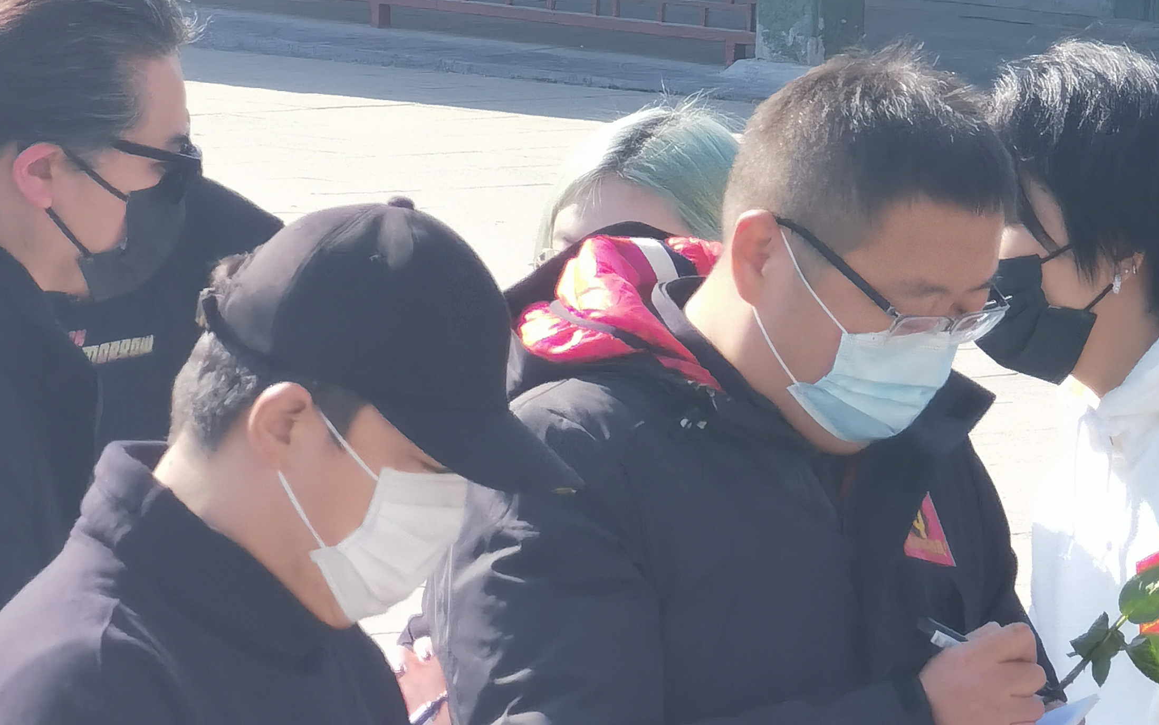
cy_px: 1042
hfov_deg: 6.2
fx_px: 10676
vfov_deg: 3.9
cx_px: 625
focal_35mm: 338
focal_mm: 14.46
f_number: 3.4
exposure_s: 1/295
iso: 50
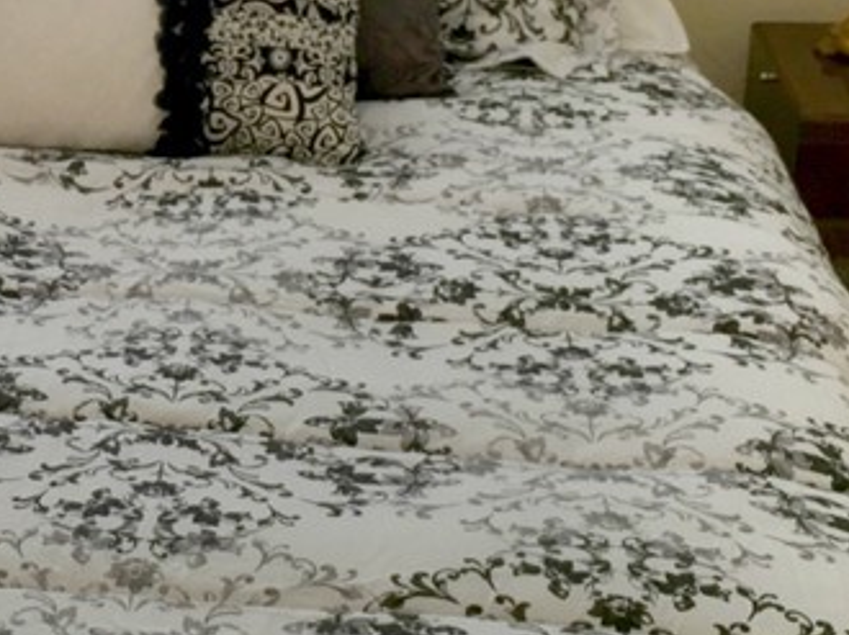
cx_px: 69
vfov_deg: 16.3
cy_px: 118
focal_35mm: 90
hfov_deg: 21.3
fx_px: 2206
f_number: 2.2
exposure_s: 1/807
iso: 32
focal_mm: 4.15
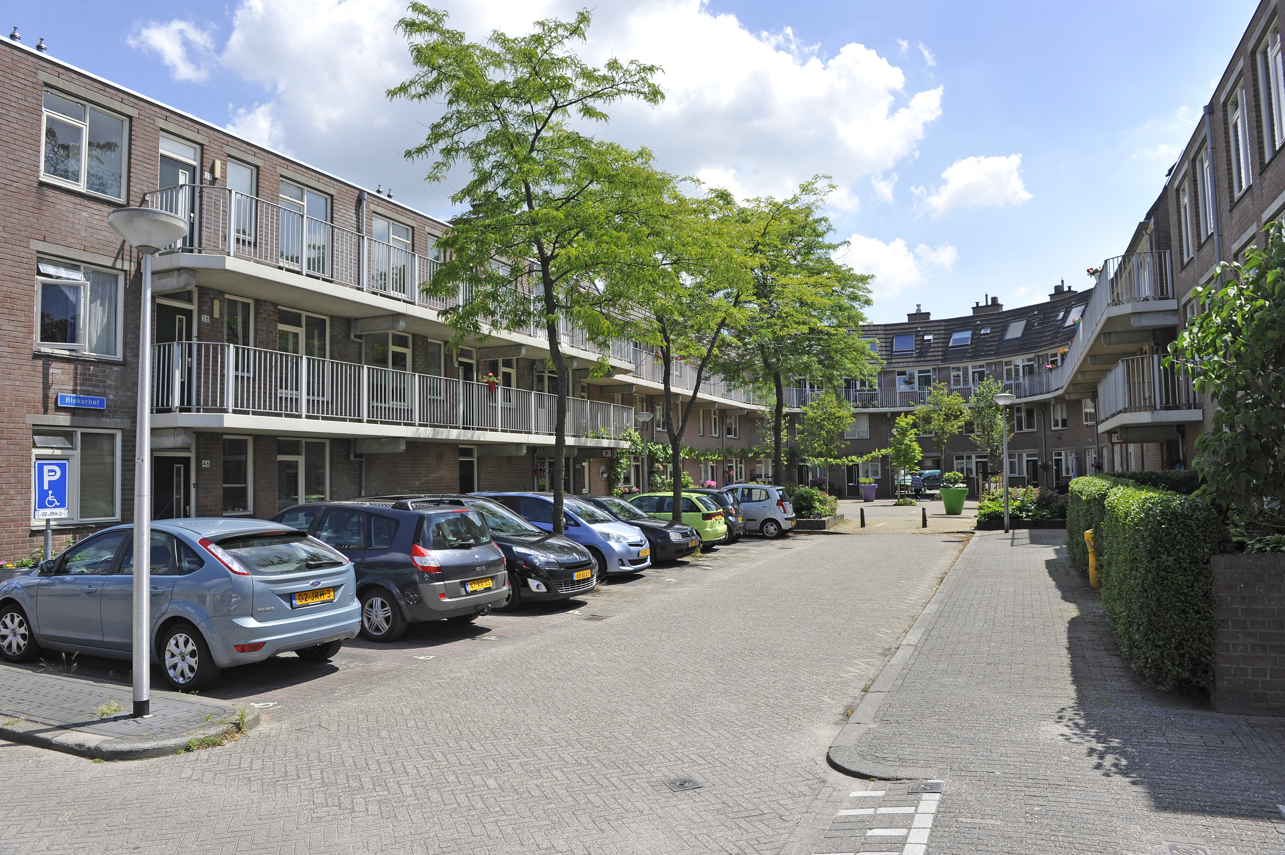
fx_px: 856
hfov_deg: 73.8
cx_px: 642
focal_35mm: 24
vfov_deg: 53.1
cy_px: 428
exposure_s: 1/640
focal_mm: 24
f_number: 8
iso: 400
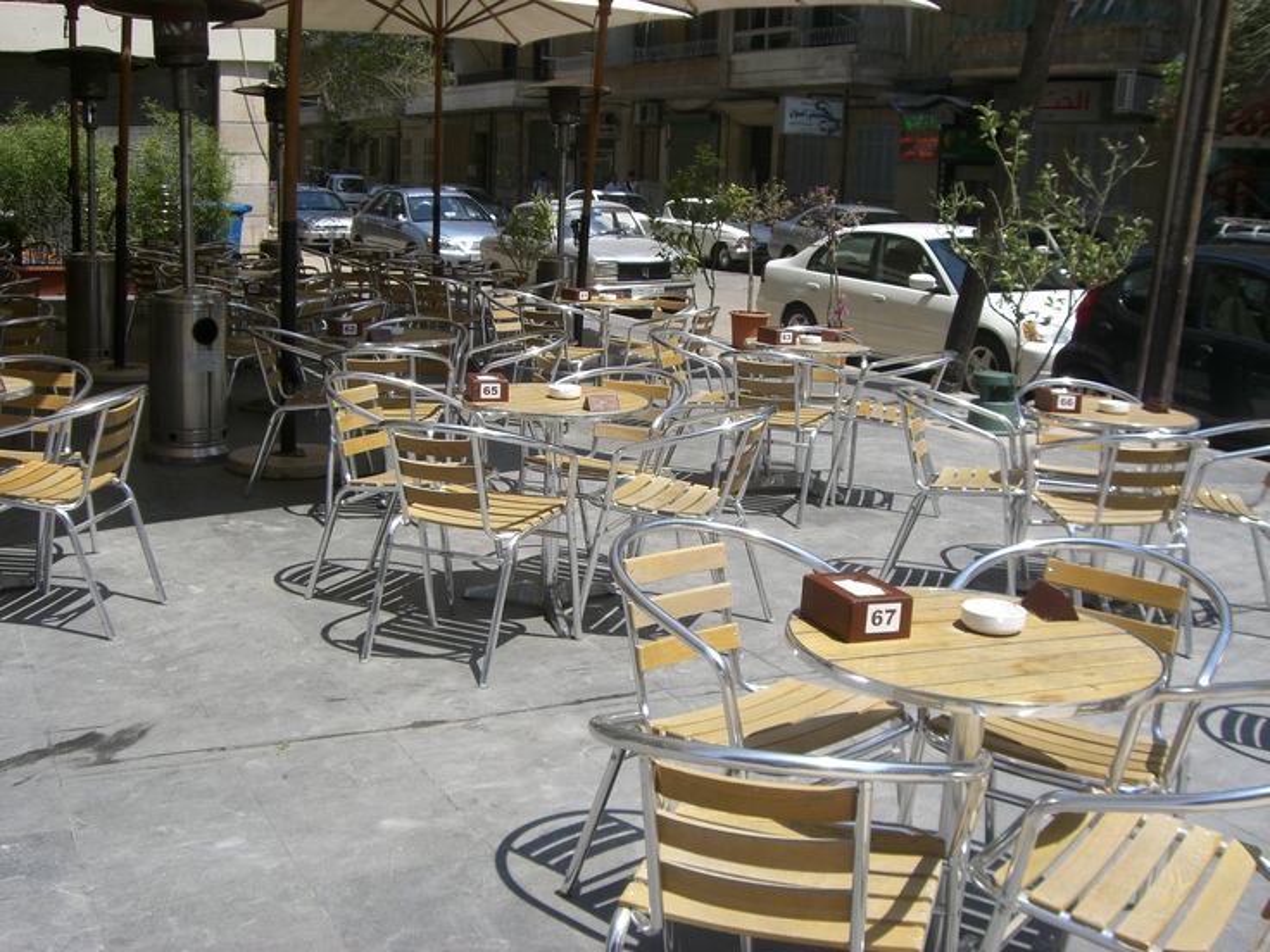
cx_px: 635
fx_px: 1394
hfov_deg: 49.0
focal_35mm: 38
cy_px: 476
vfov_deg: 37.7
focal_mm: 6.2
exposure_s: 1/640
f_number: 4.3
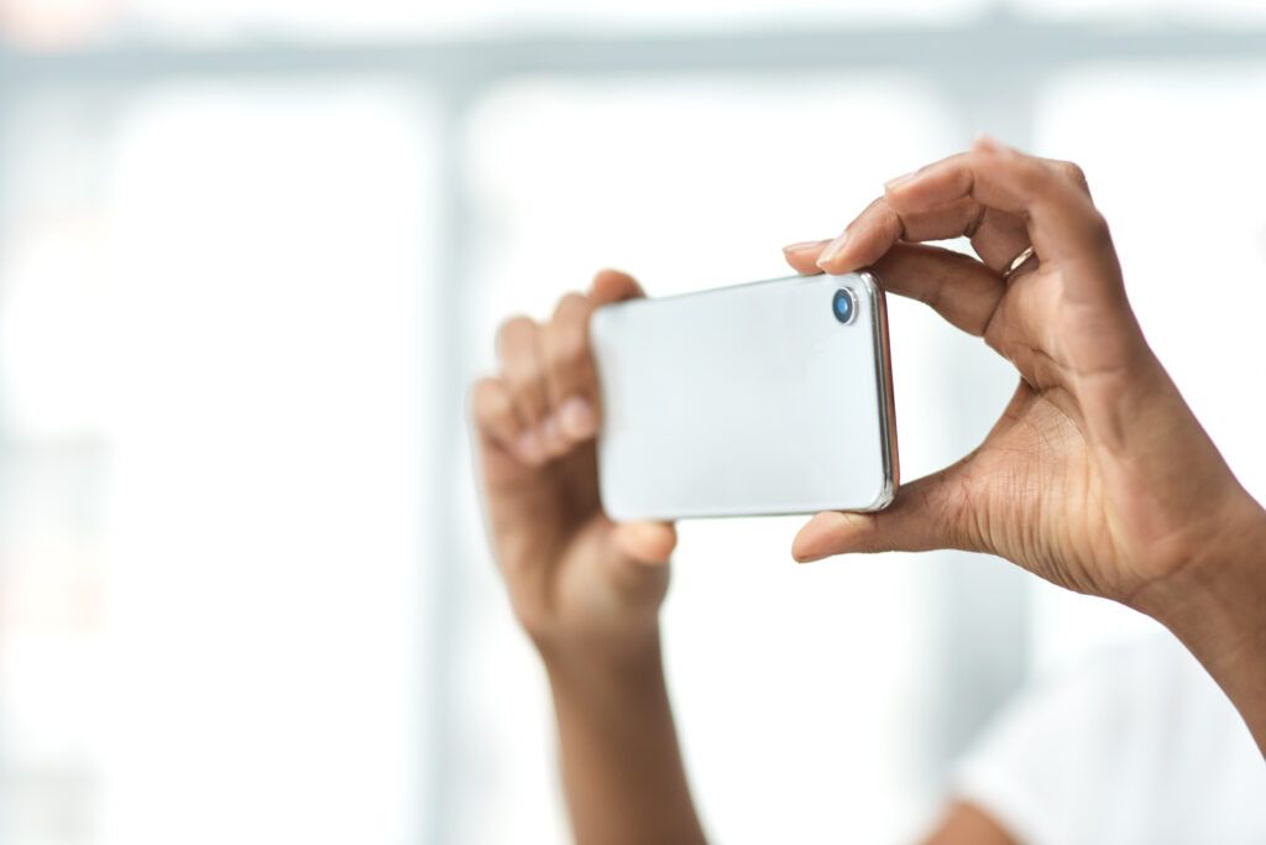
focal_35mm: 85
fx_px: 2989
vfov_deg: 16.1
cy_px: 422
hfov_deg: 23.9
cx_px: 633
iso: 200
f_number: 2
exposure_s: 1/125
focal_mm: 85
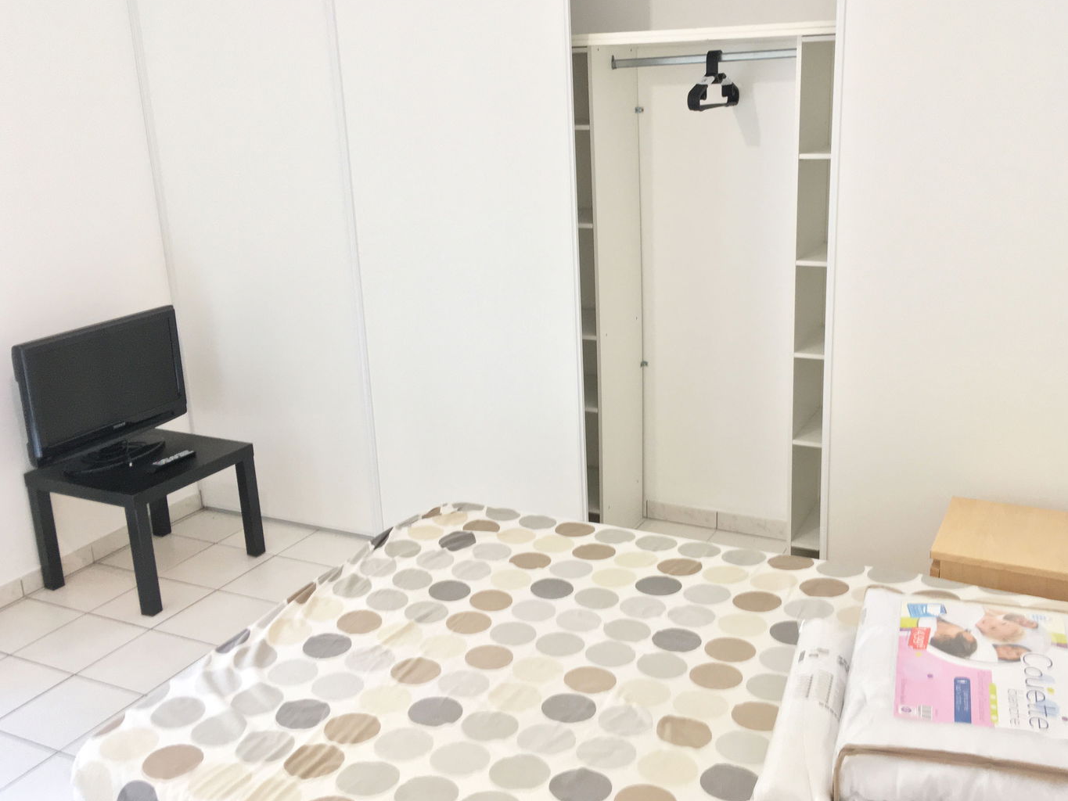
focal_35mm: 34
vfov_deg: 41.7
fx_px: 1049
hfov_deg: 53.9
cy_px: 357
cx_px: 588
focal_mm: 4.15
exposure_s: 1/33
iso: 50
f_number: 2.2
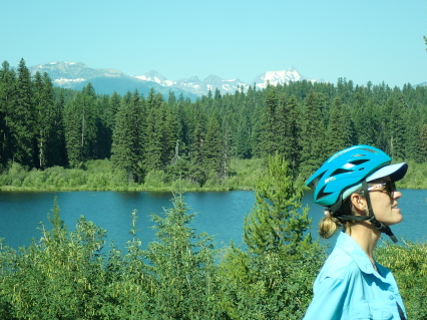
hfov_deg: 21.1
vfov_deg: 15.9
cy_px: 167
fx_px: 1147
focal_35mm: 93
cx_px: 209
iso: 100
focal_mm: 15.66
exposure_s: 1/320
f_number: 4.5
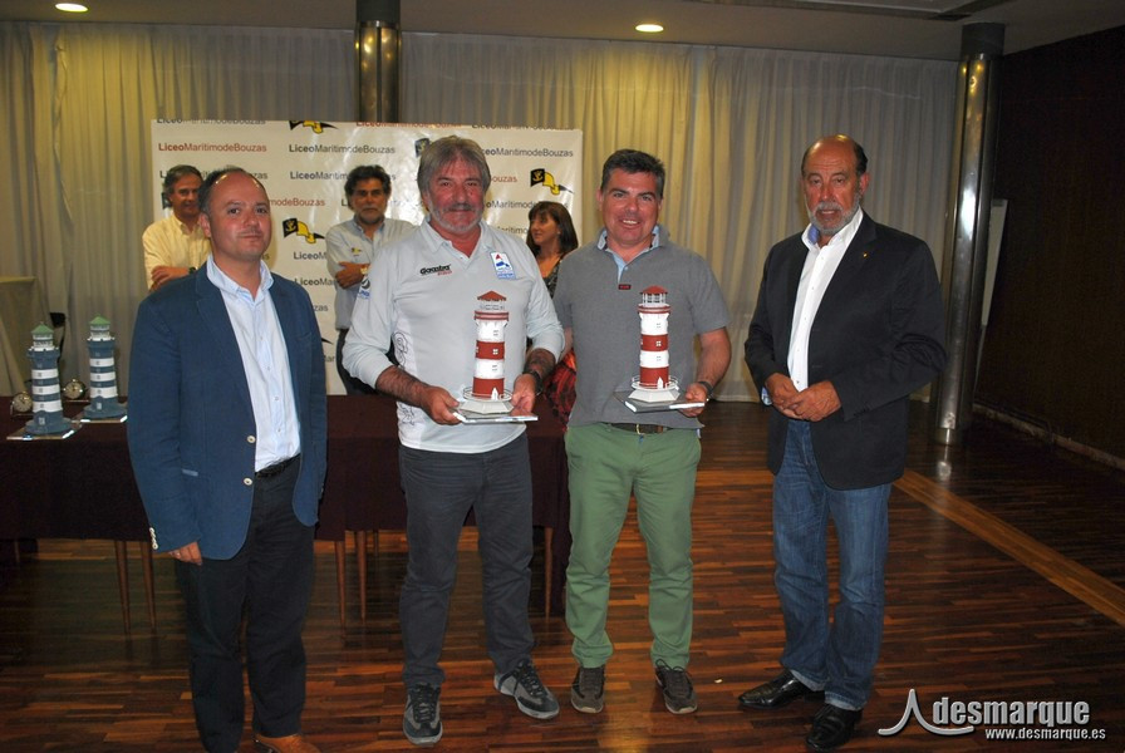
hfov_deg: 61.9
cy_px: 376
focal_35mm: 30
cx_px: 562
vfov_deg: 43.7
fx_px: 939
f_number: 3.8
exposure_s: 1/60
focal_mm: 20
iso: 200
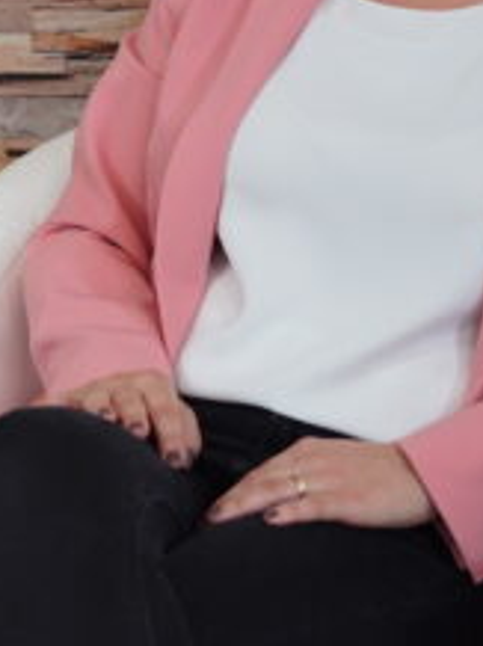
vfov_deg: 9.9
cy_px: 16
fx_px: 3691
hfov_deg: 7.3
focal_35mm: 198
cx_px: -400
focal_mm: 56
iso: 800
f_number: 4
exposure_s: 1/160
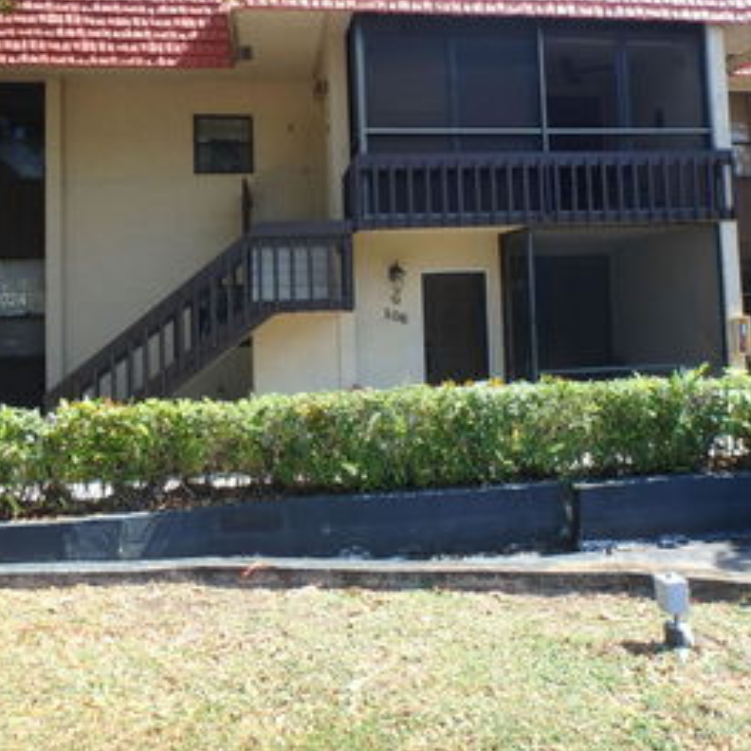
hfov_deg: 54.0
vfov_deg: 53.7
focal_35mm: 30
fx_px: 736
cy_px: 302
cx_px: 391
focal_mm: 3.7
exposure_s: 1/320
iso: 125
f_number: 3.5
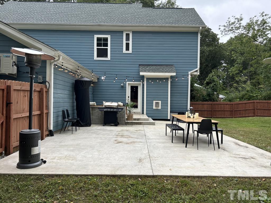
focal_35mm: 26
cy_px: 102
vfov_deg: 53.1
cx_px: 136
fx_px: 204
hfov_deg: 67.3
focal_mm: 5.7
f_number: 1.5
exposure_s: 1/769
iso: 50
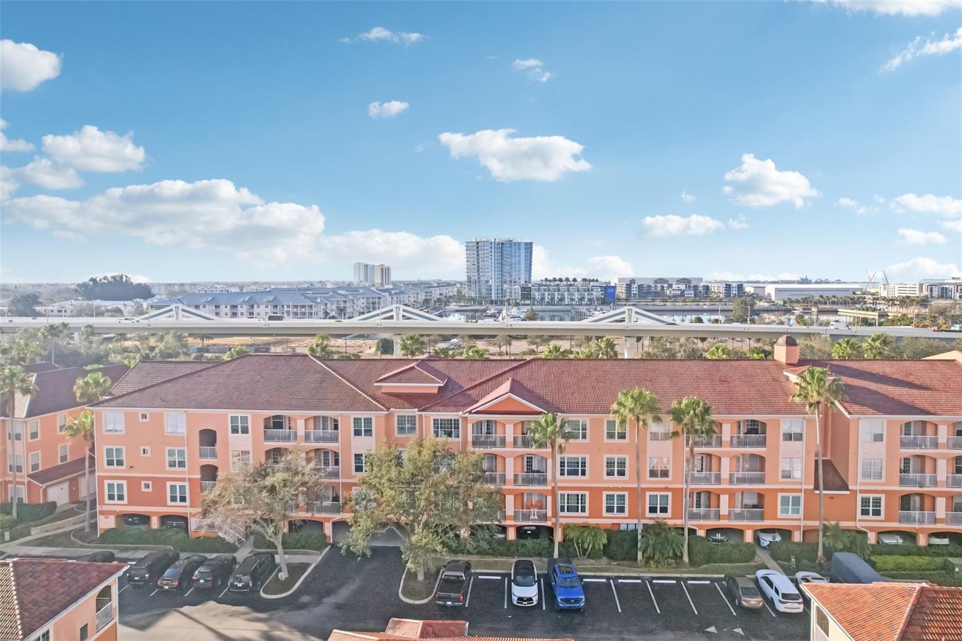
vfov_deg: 57.2
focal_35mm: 22
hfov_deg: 78.6
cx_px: 481
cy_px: 320
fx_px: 588
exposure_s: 1/1600
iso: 400
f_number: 2.8
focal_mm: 8.4
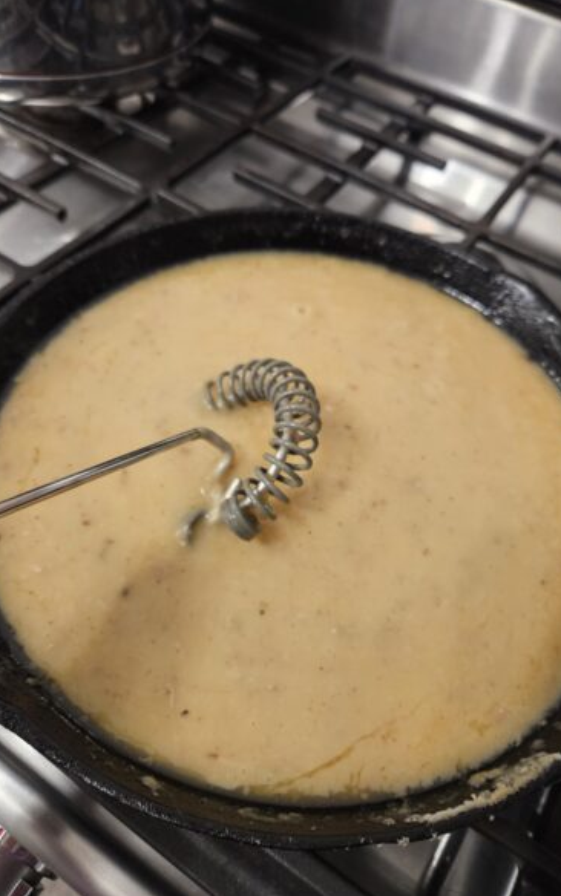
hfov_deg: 49.3
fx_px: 611
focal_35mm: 25
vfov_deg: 72.5
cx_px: 288
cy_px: 444
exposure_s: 1/40
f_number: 1.8
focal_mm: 5.4
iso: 500
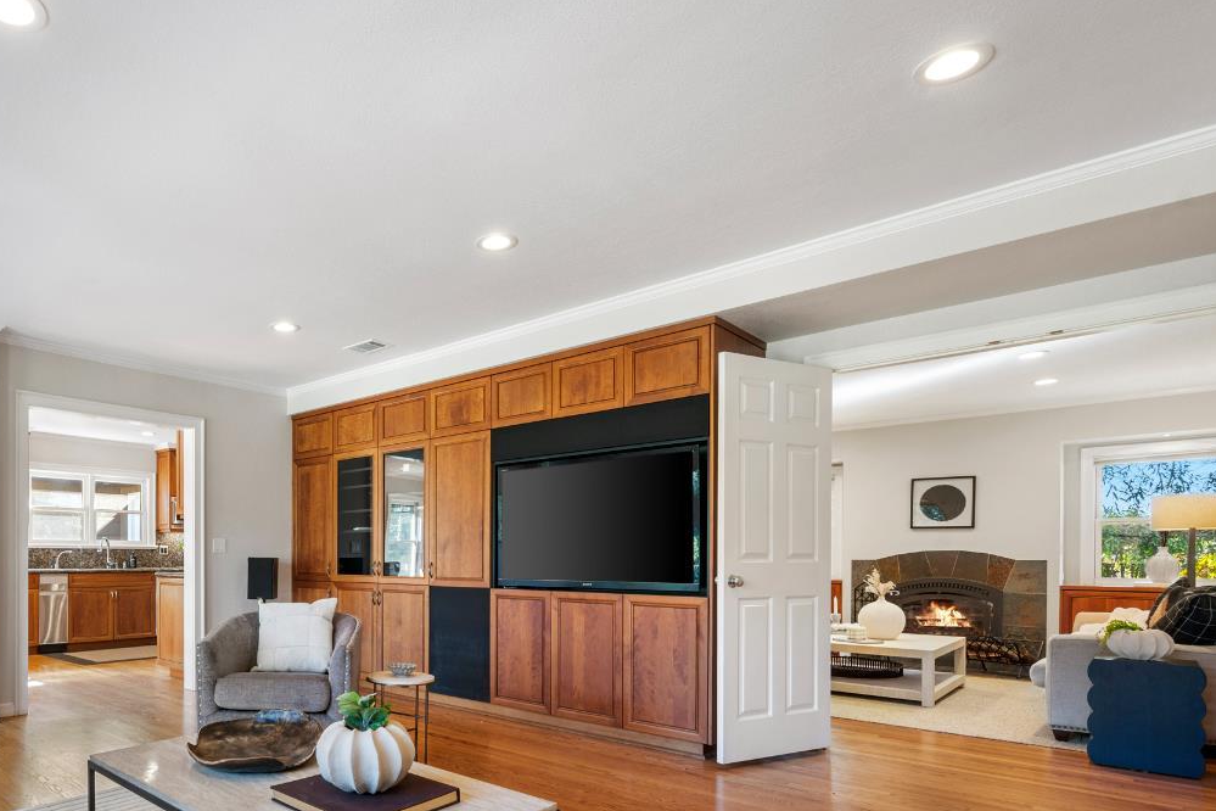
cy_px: 542
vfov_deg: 58.1
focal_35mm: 21
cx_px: 371
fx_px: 709
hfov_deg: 77.6
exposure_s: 1/3
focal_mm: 14
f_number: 9
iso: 320
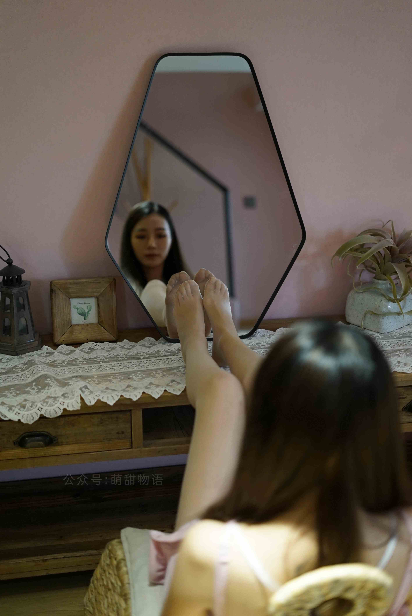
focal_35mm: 50
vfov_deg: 39.6
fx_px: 857
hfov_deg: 27.0
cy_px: 308
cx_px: 206
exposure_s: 1/320
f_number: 2
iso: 2000
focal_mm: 50
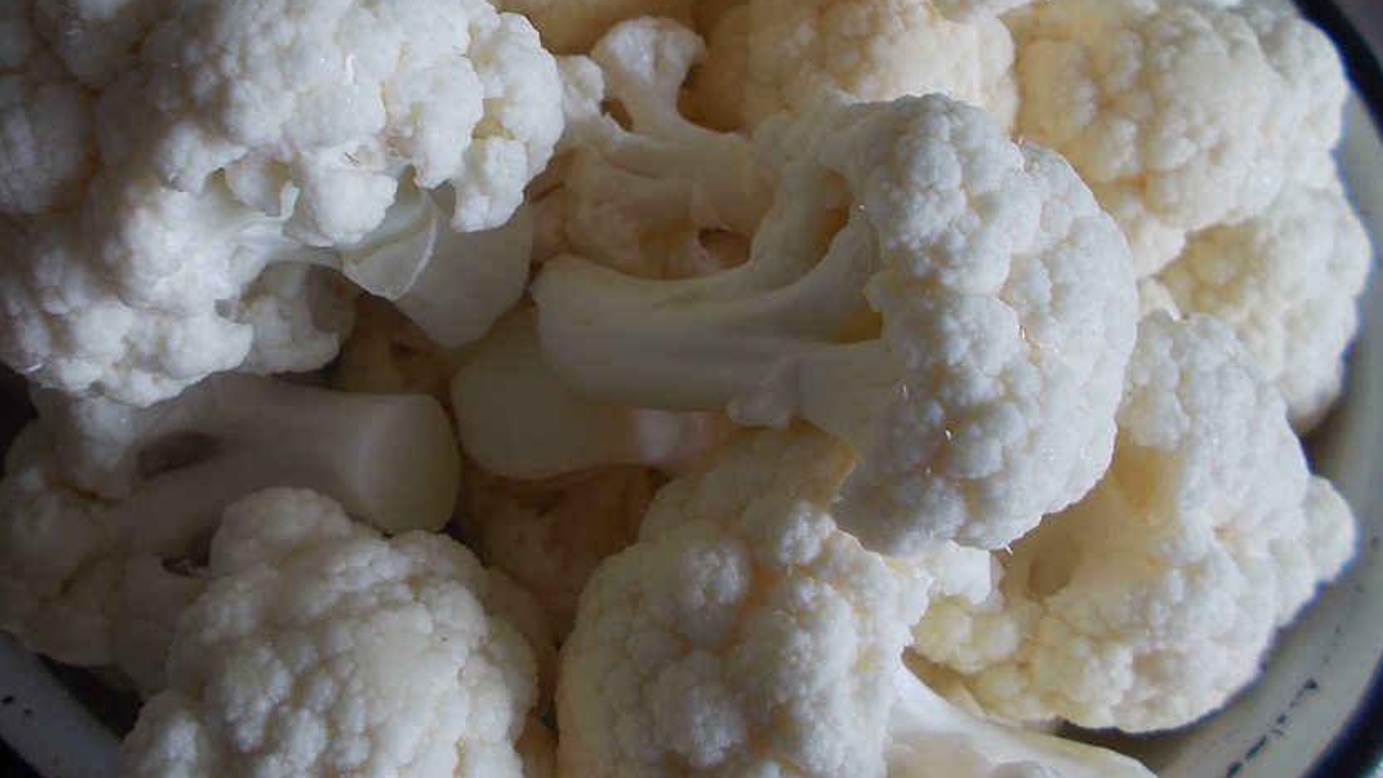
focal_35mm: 35
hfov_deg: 56.1
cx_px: 532
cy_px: 205
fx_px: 1283
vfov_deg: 33.1
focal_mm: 4.6
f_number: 3.2
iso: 80
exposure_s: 1/30
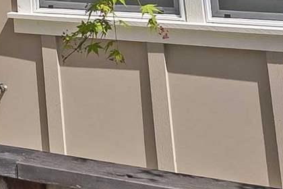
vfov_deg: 10.0
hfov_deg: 14.7
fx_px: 920
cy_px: -296
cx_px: -268
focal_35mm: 117
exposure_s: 1/640
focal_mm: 16
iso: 320
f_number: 9
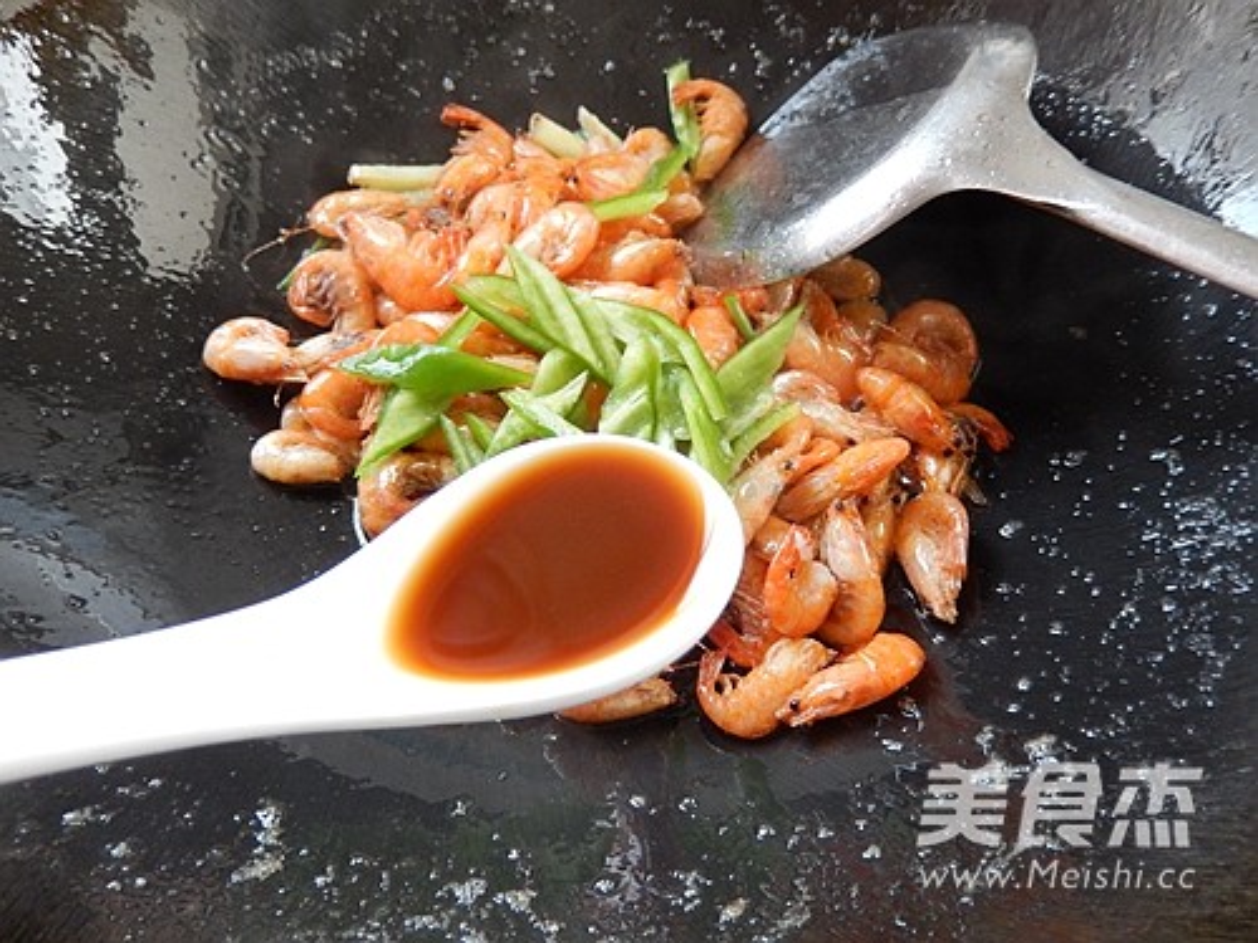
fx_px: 909
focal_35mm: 25
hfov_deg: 69.4
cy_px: 472
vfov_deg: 54.9
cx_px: 629
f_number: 3.4
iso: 400
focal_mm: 4.5
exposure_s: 1/60
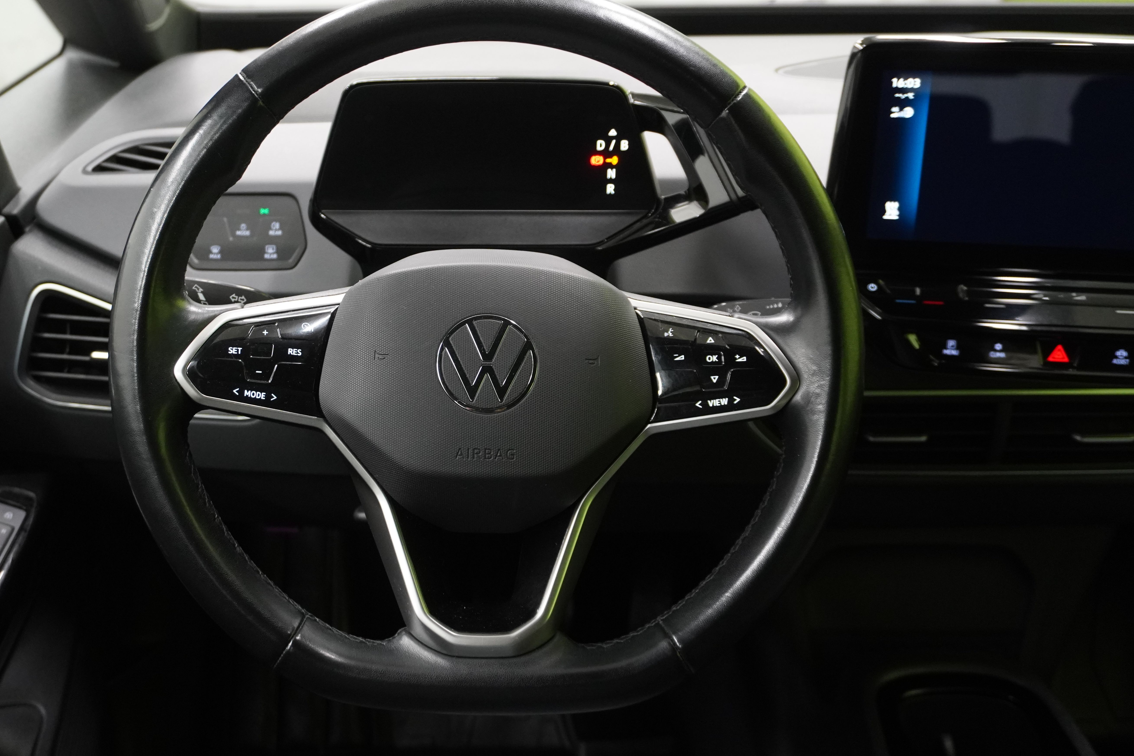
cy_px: 351
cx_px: 481
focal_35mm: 38
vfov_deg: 35.0
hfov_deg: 50.5
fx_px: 1197
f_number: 4
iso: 2000
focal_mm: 22
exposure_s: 1/40
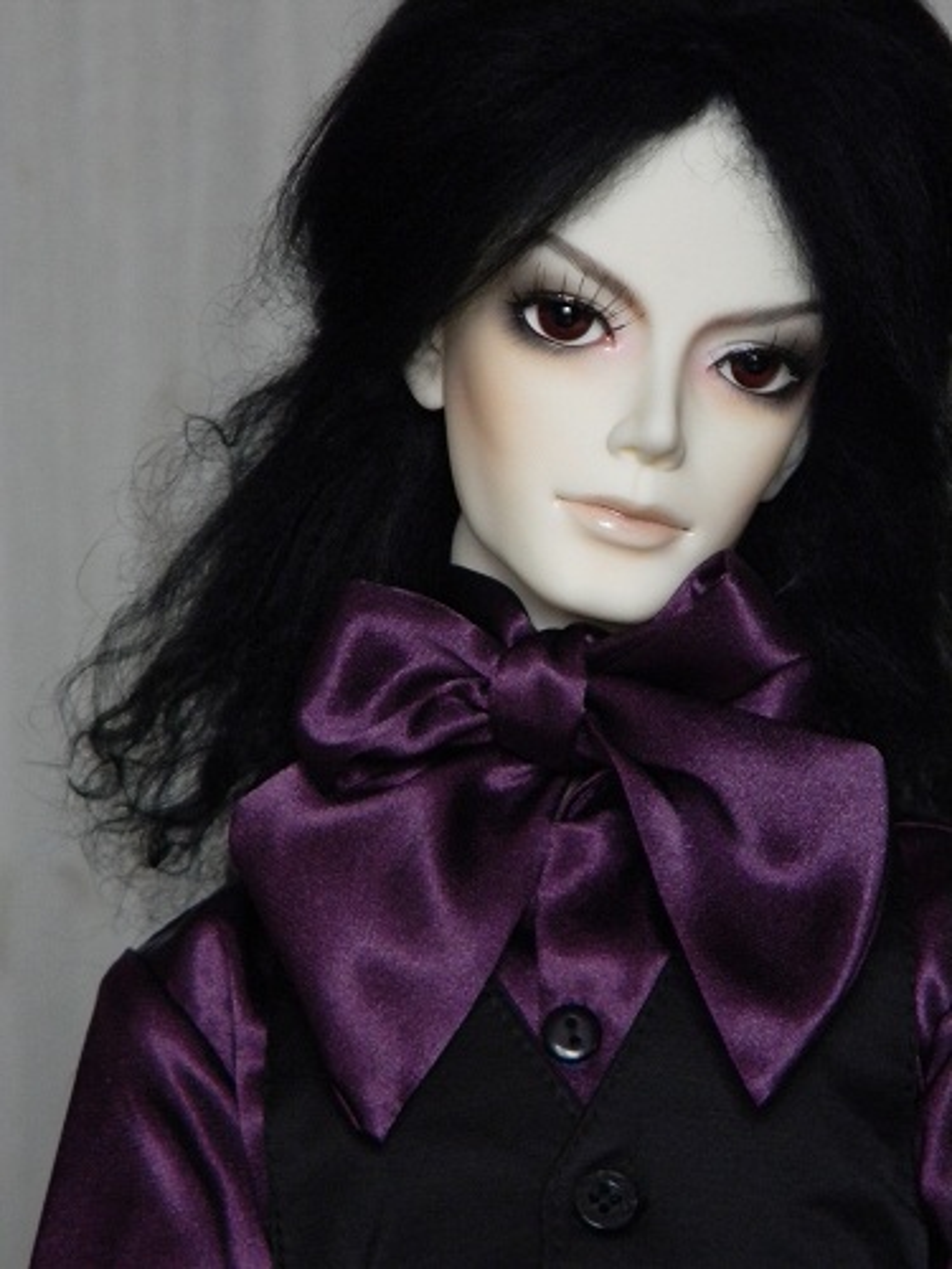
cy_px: 634
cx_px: 476
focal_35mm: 226
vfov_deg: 8.8
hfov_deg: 6.6
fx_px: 8287
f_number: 5.4
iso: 400
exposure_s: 1/18.1
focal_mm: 41
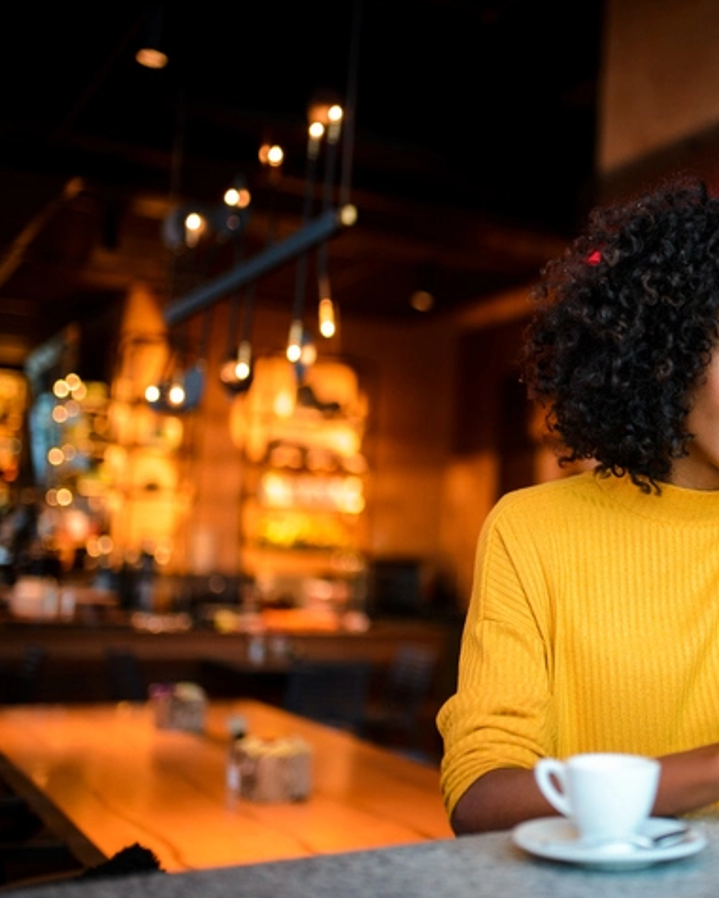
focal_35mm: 50
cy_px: 446
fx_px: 1330
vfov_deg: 37.3
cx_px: 666
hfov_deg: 28.9
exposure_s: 1/200
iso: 250
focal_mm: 35
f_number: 1.4
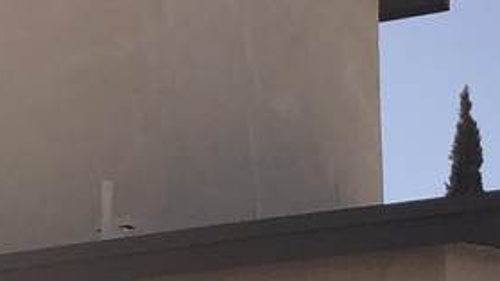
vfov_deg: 8.4
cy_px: 471
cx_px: -384
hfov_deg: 13.8
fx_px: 1856
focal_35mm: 140
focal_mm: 3.99
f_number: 1.8
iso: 25
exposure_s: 1/2857
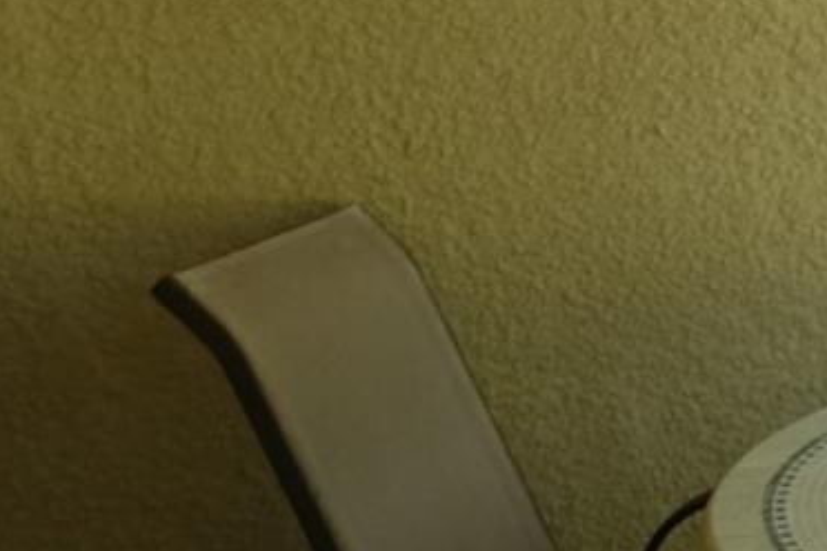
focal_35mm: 86
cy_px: 424
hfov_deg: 21.1
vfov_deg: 15.8
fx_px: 1975
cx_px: 1116
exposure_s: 1/160
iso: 125
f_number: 2
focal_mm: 7.6
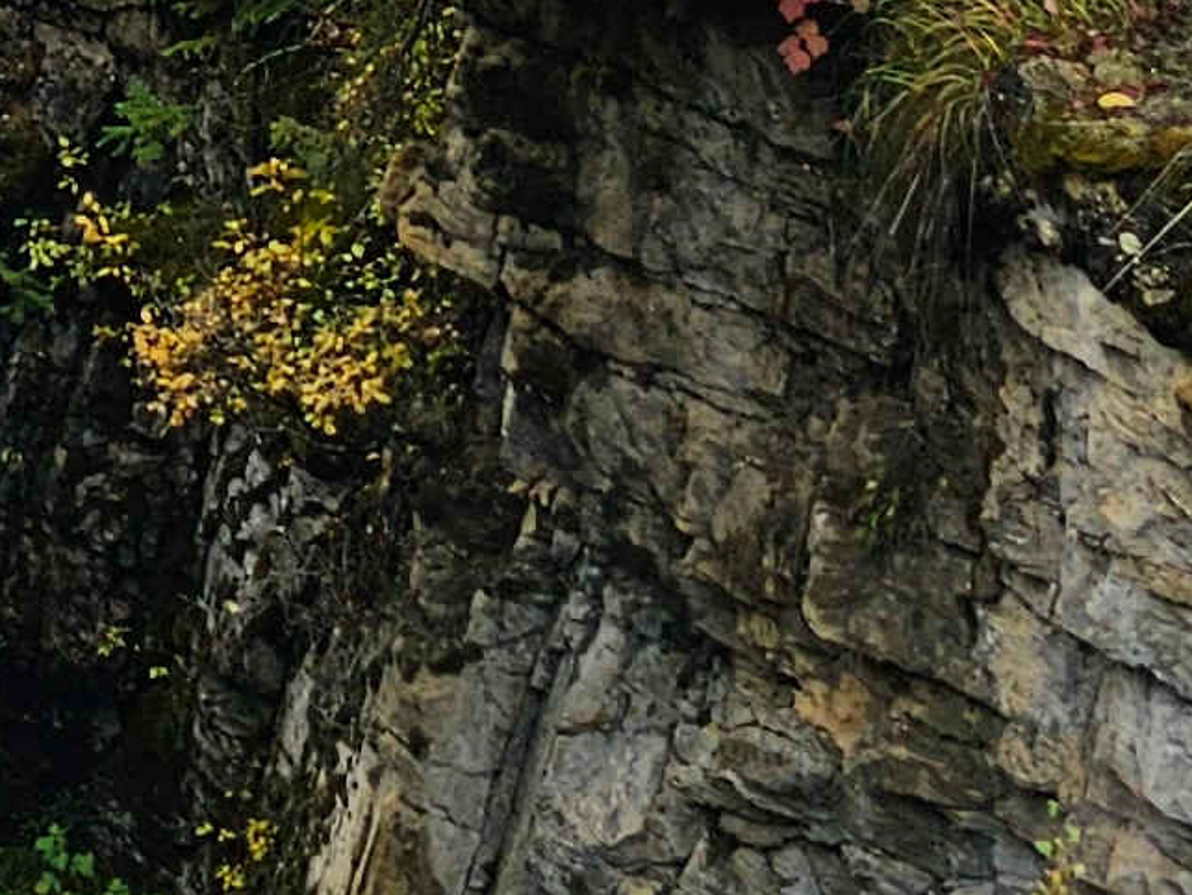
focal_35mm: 143
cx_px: -703
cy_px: -1805
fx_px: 4927
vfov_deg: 8.6
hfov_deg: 12.9
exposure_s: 1/611
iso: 10
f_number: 1.7
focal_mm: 6.3
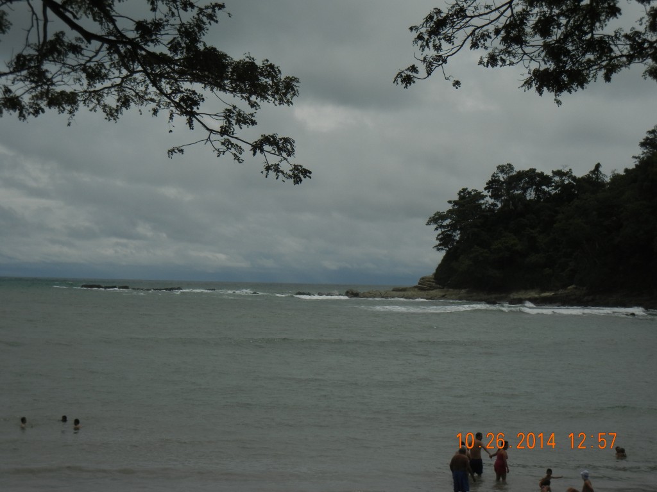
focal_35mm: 77
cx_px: 328
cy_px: 246
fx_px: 1461
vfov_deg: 19.1
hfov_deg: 25.3
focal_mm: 13.9
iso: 160
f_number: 8.6
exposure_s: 1/1318
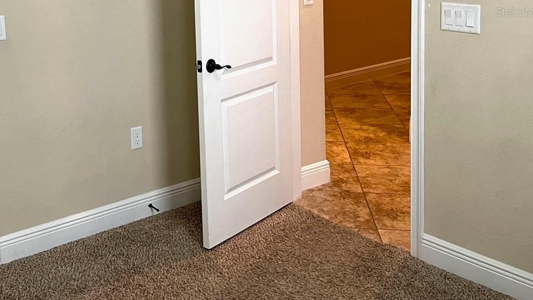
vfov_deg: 24.9
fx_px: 650
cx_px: 114
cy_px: 12
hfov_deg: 42.8
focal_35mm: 46
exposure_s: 1/60
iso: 160
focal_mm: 4.2
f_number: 1.6
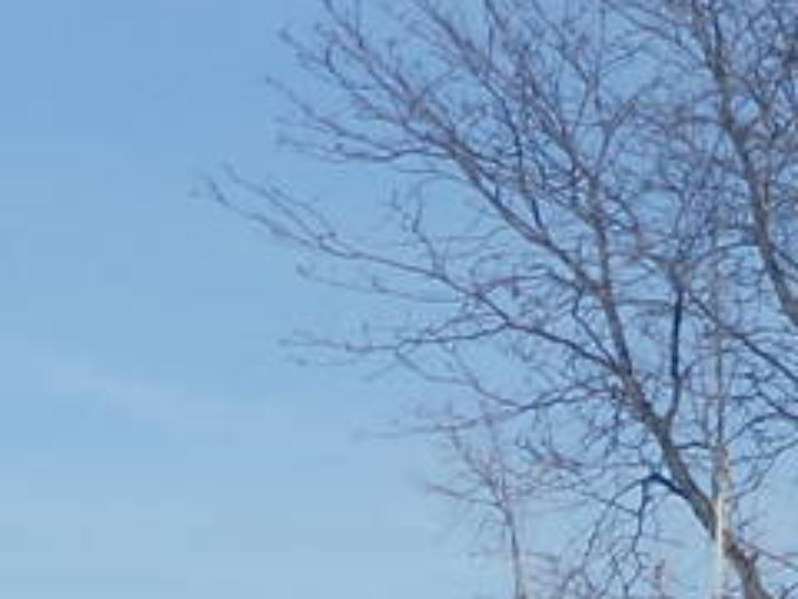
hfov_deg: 8.7
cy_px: 978
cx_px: -53
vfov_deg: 6.4
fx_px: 5233
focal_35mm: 227
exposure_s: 1/173
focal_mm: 6
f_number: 8.1
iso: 80
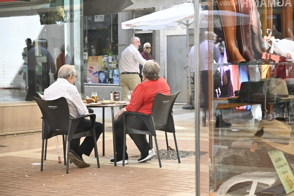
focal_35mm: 78
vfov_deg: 17.5
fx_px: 637
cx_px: 152
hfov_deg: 26.0
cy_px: 95
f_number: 5
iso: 1400
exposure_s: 1/500
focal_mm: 50
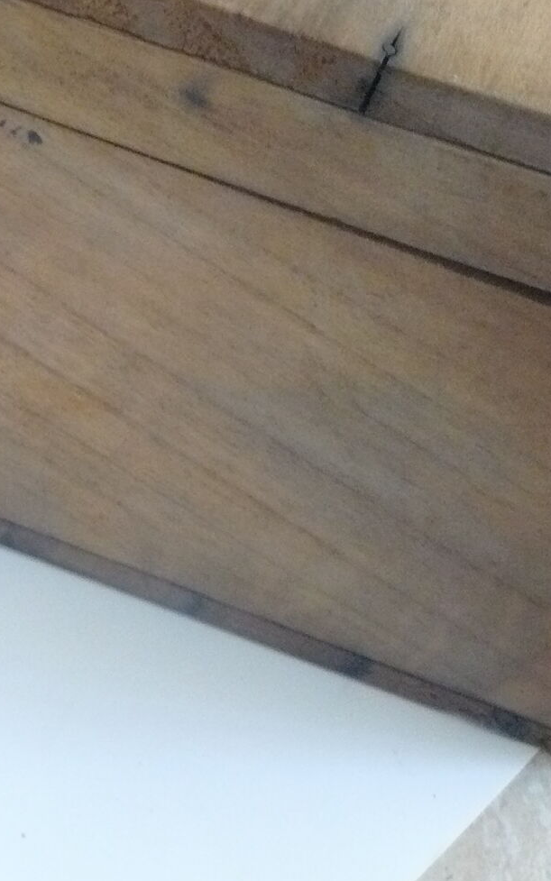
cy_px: 353
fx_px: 1921
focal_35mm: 80
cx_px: 150
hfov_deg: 16.3
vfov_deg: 25.8
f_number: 2.8
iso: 400
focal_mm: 6
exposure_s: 1/50
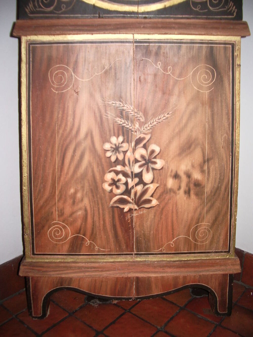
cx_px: 126
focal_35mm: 35
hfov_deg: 40.7
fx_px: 341
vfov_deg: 52.6
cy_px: 168
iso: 100
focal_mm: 5.8
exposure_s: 1/40
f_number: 2.6
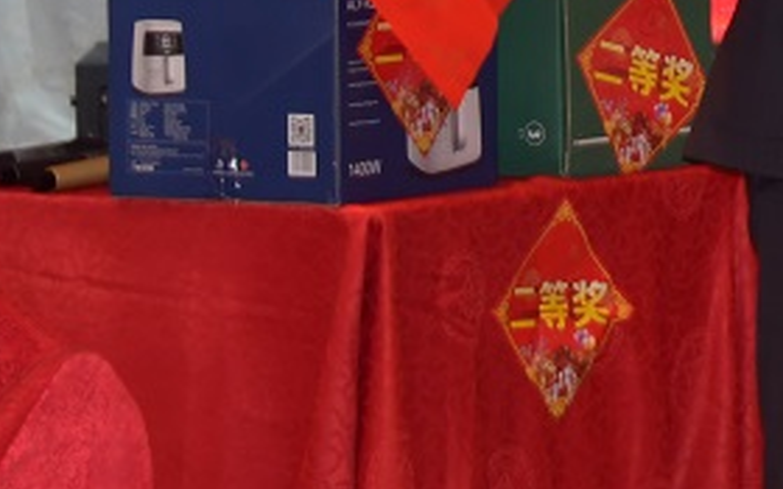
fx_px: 7789
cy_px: -243
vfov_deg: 3.6
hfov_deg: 5.7
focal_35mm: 365
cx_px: 1152
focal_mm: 62
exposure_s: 1/60
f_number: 4.8
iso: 640
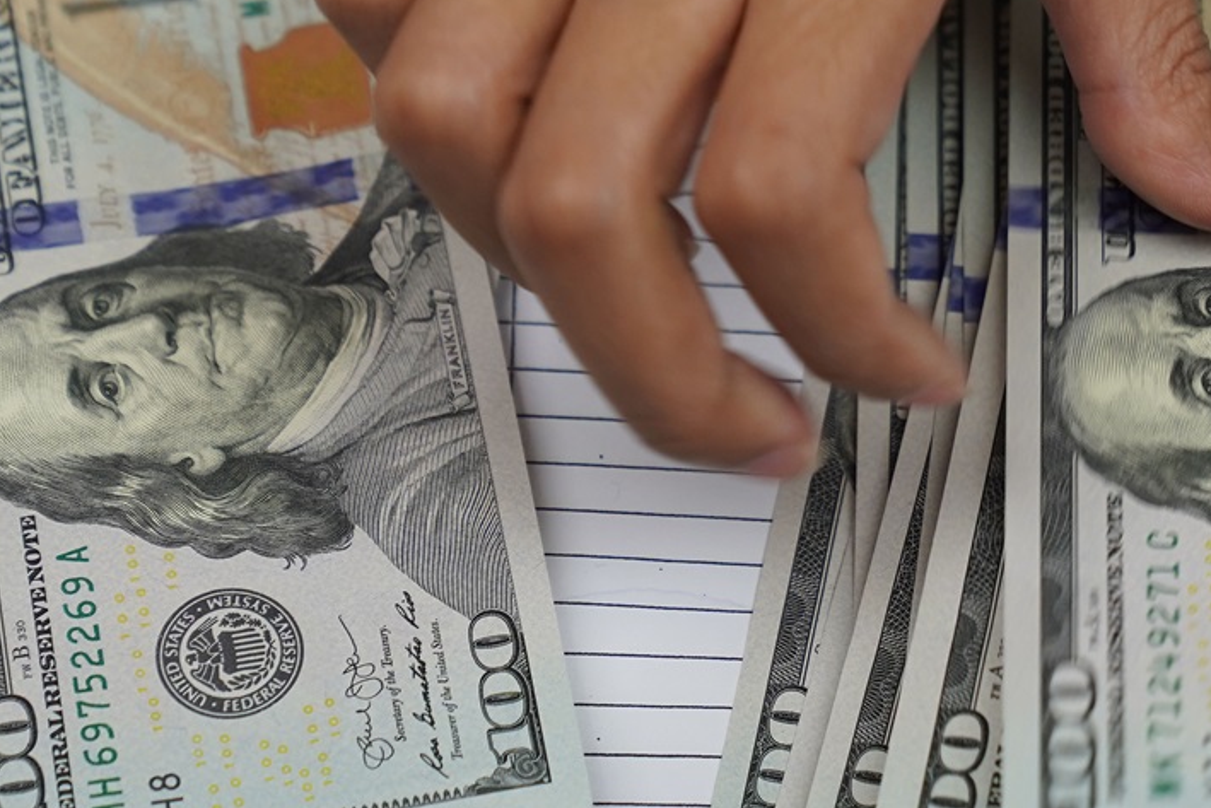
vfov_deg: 9.3
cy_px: 268
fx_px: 4979
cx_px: 1006
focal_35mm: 148
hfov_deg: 13.8
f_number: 4
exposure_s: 1/200
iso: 800
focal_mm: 70
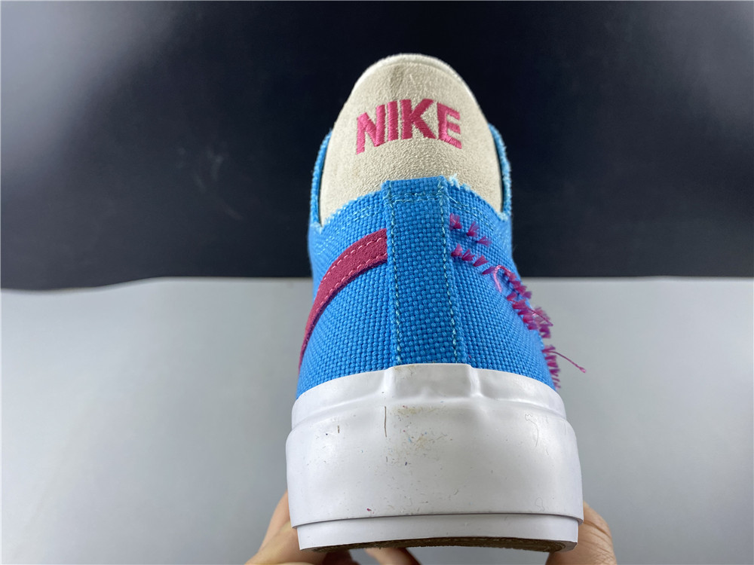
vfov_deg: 53.1
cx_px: 377
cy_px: 282
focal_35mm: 26
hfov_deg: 67.3
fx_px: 566
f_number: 1.8
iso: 64
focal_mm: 4.25
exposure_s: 1/100
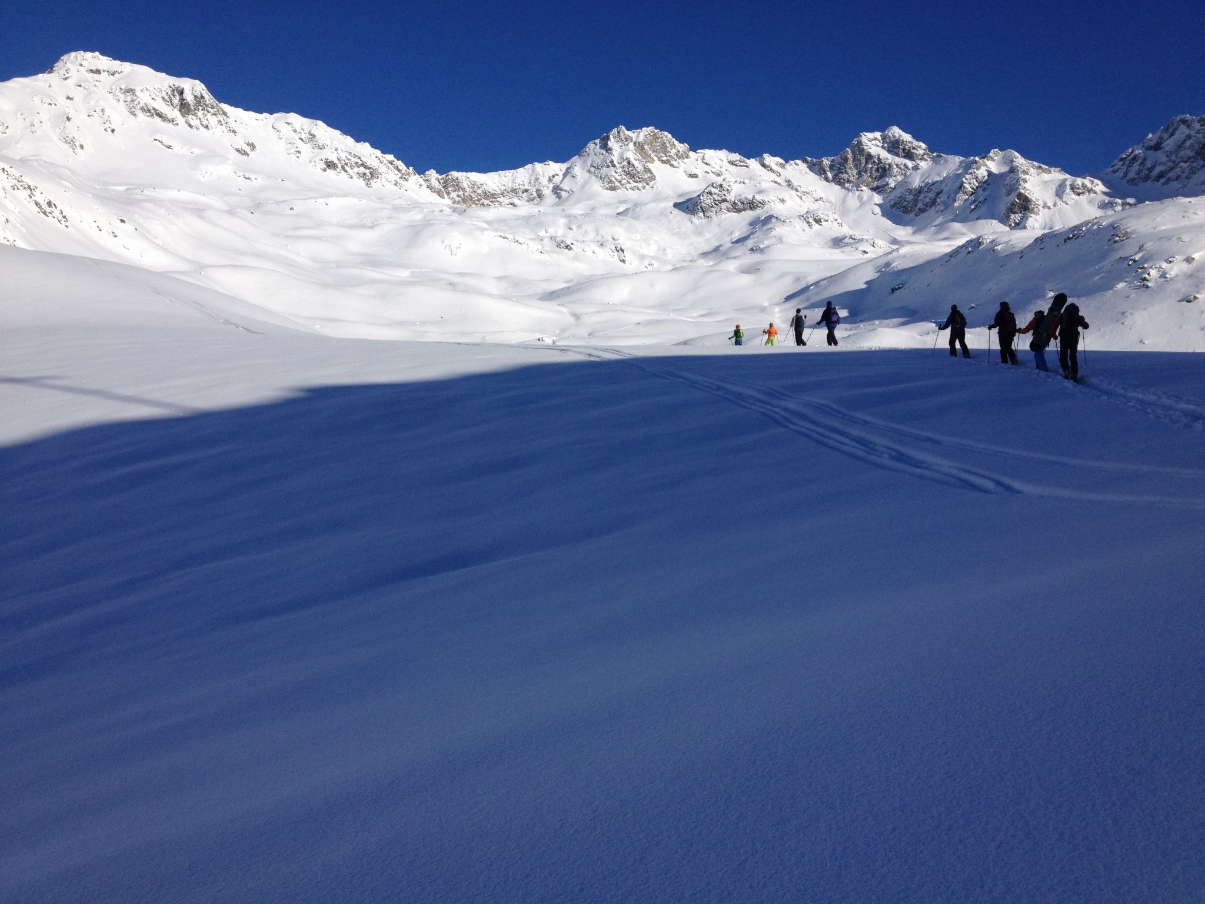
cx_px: 602
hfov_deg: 52.6
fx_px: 1218
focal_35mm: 35
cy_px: 452
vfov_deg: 40.7
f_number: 2.4
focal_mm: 4.28
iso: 50
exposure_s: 1/3953
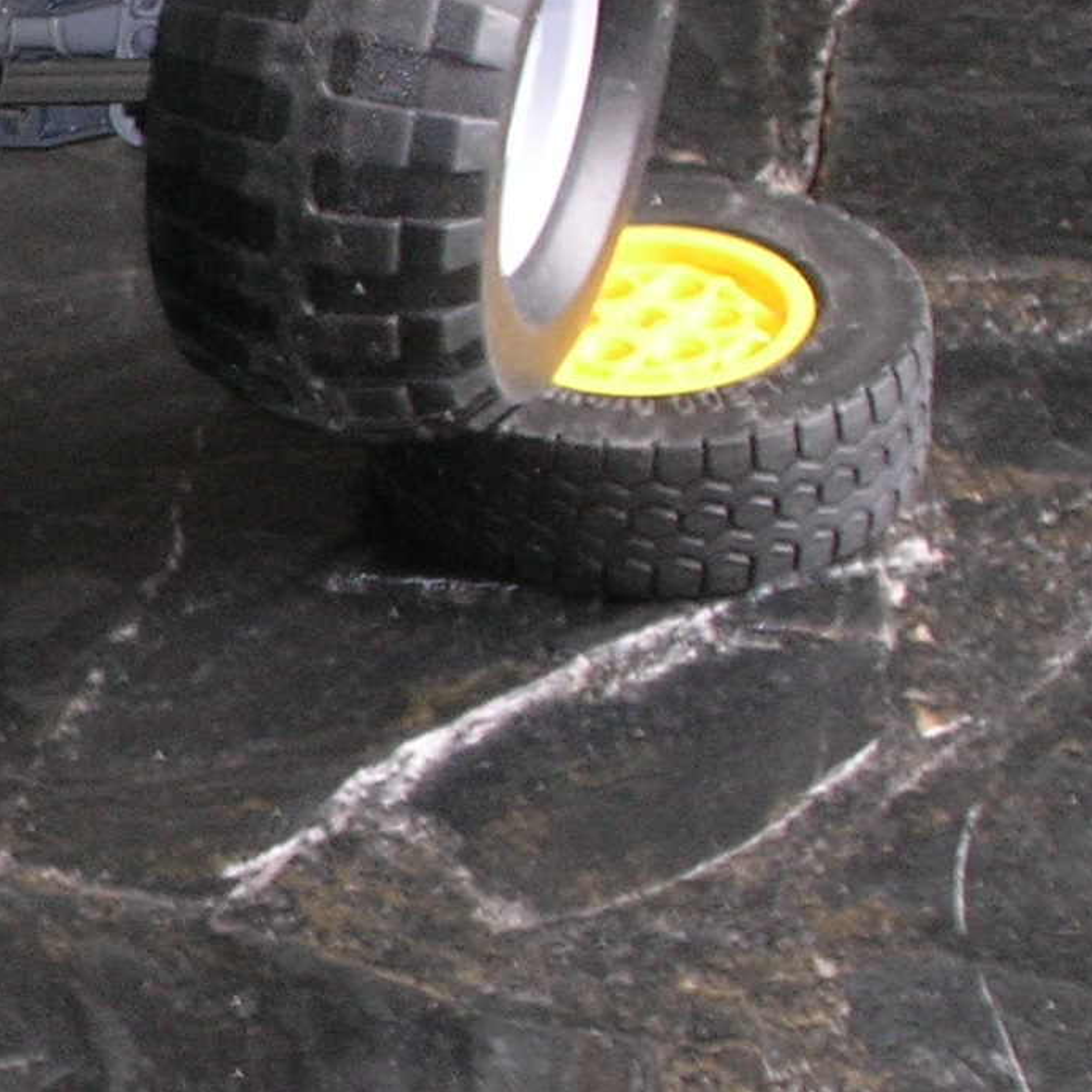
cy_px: 711
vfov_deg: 8.0
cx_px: -916
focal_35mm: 219
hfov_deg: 7.7
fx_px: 7816
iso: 73
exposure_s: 1/3.7
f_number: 3.8
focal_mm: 11
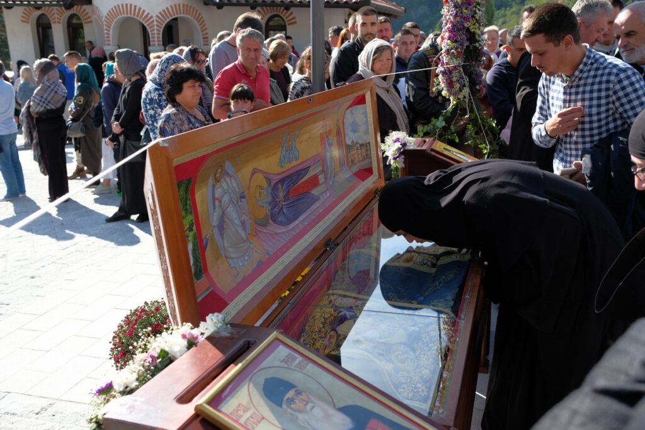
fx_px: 627
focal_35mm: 35
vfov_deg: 37.9
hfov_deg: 54.4
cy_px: 215
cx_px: 322
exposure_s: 1/800
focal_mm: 23
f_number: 4.5
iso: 320
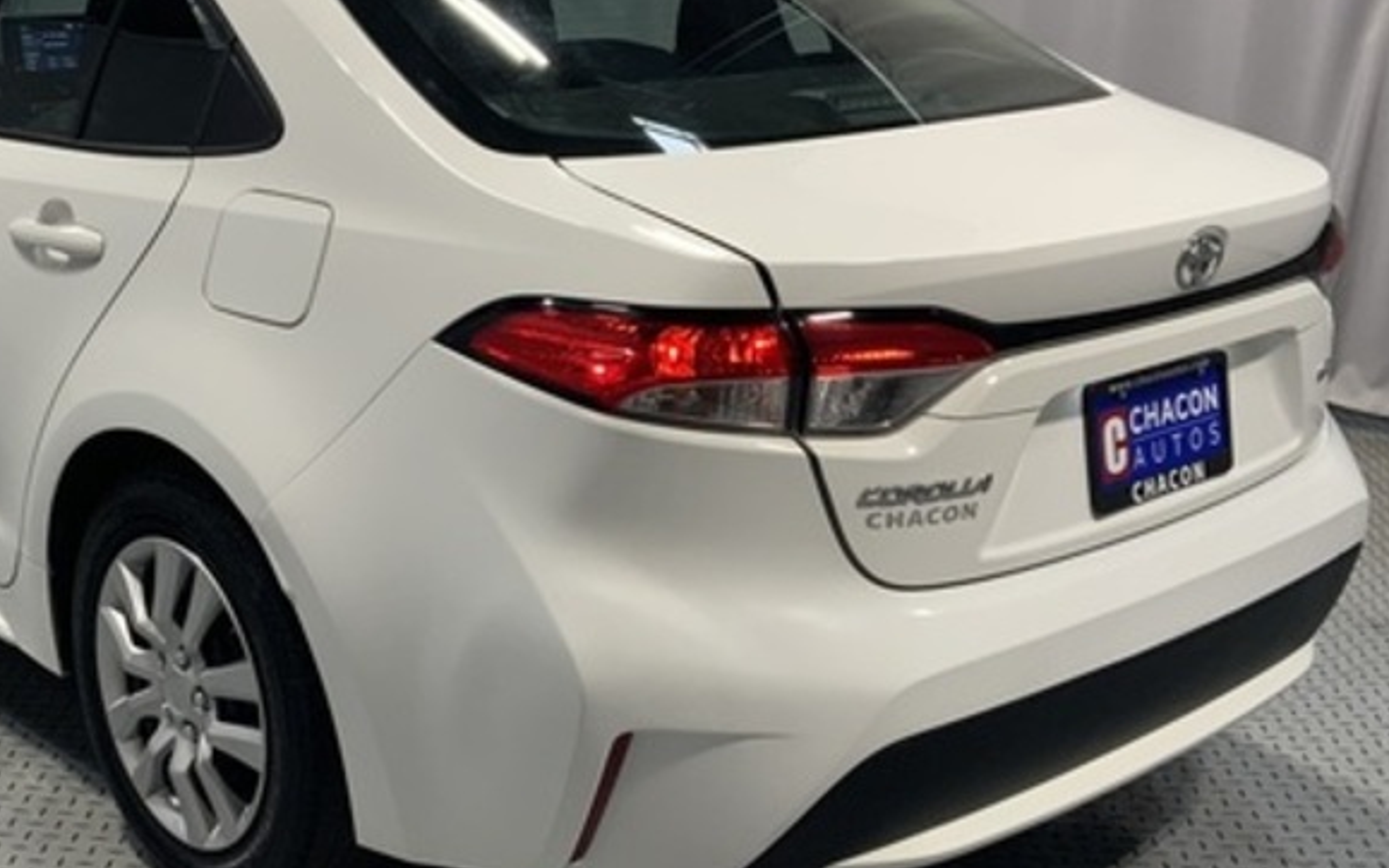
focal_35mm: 51
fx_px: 1931
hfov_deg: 39.2
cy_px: 427
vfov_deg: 25.3
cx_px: 482
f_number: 1.8
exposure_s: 1/120
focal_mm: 3
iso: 50
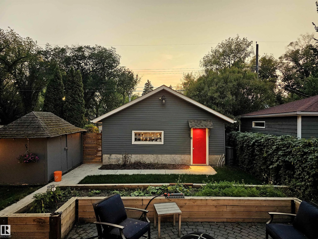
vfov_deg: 58.9
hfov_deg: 73.9
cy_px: 120
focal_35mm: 23
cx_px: 159
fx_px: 211
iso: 800
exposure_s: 1/120
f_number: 1.7
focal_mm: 6.3
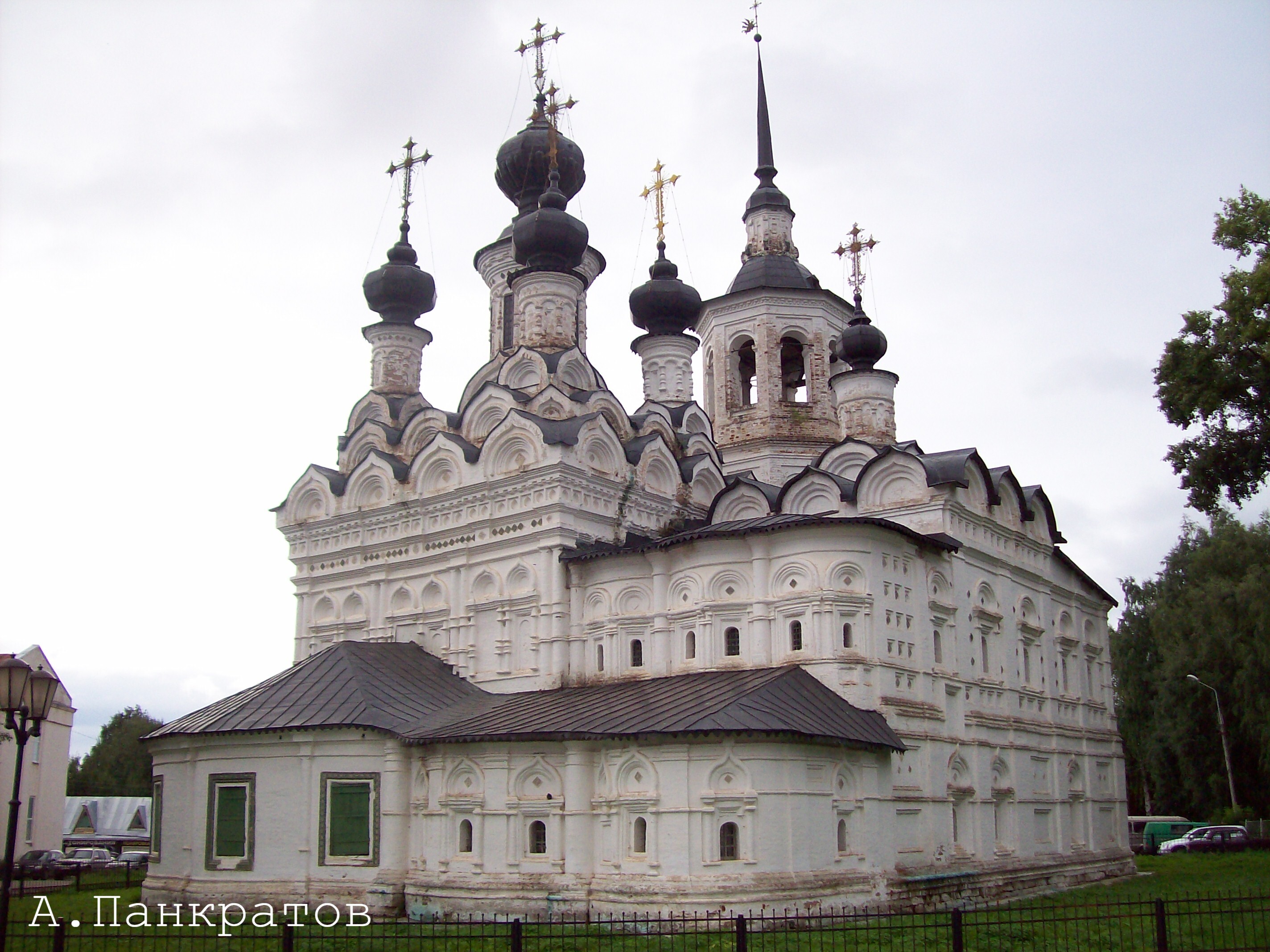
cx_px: 635
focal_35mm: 36
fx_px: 1320
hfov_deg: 51.4
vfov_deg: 39.6
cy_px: 476
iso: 80
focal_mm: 6
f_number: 2.7
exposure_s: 1/669
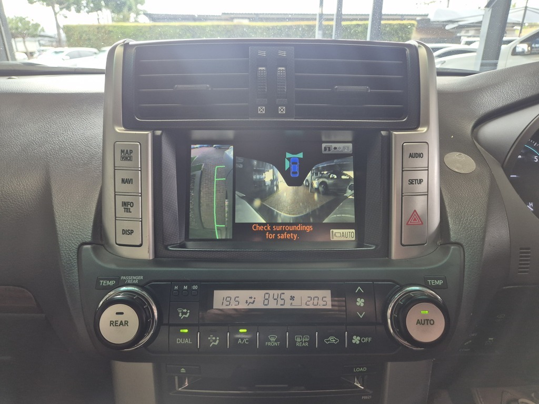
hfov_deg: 73.9
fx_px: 358
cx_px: 270
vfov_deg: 58.9
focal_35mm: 23
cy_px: 202
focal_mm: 5.4
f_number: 1.8
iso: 160
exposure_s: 1/180
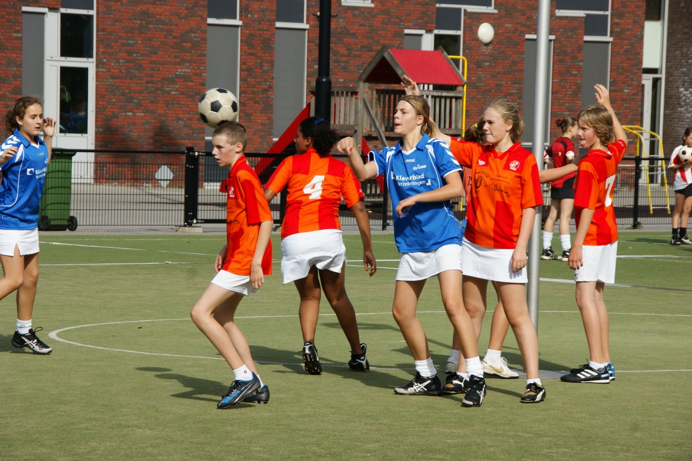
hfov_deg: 11.4
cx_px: 346
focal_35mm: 180
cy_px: 230
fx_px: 3458
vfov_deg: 7.6
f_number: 11
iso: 200
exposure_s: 1/400
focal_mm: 120
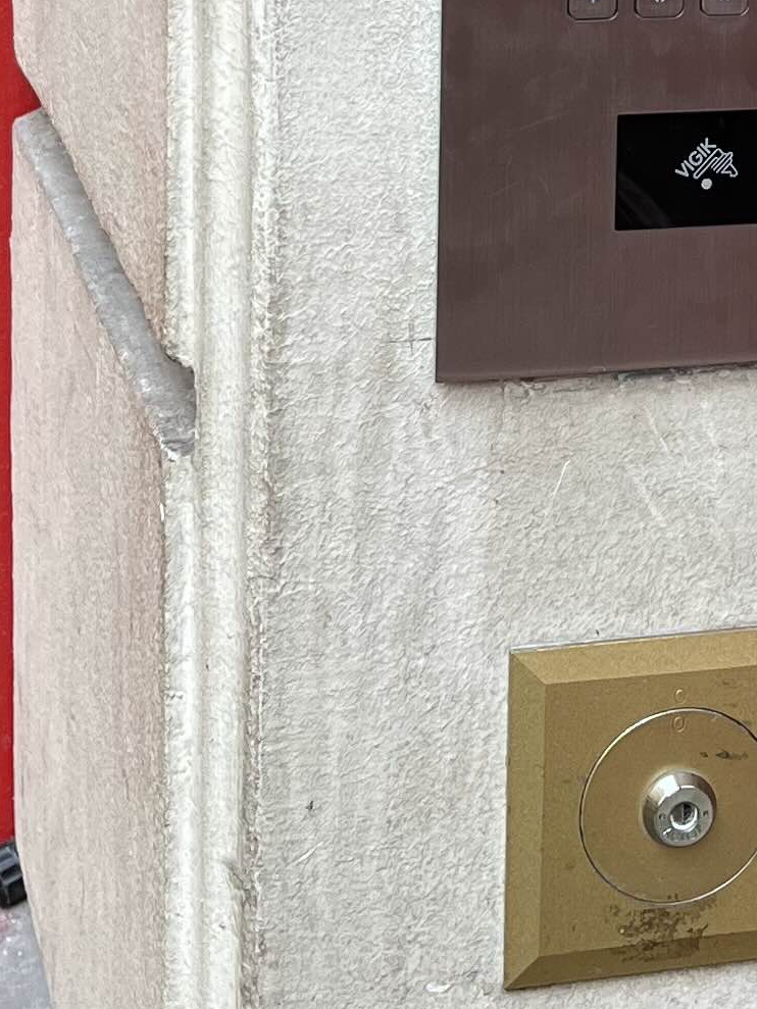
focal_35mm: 106
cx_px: 757
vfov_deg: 17.7
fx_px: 3090
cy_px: -195
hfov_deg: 13.8
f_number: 1.6
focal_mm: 5.1
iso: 50
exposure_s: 1/425
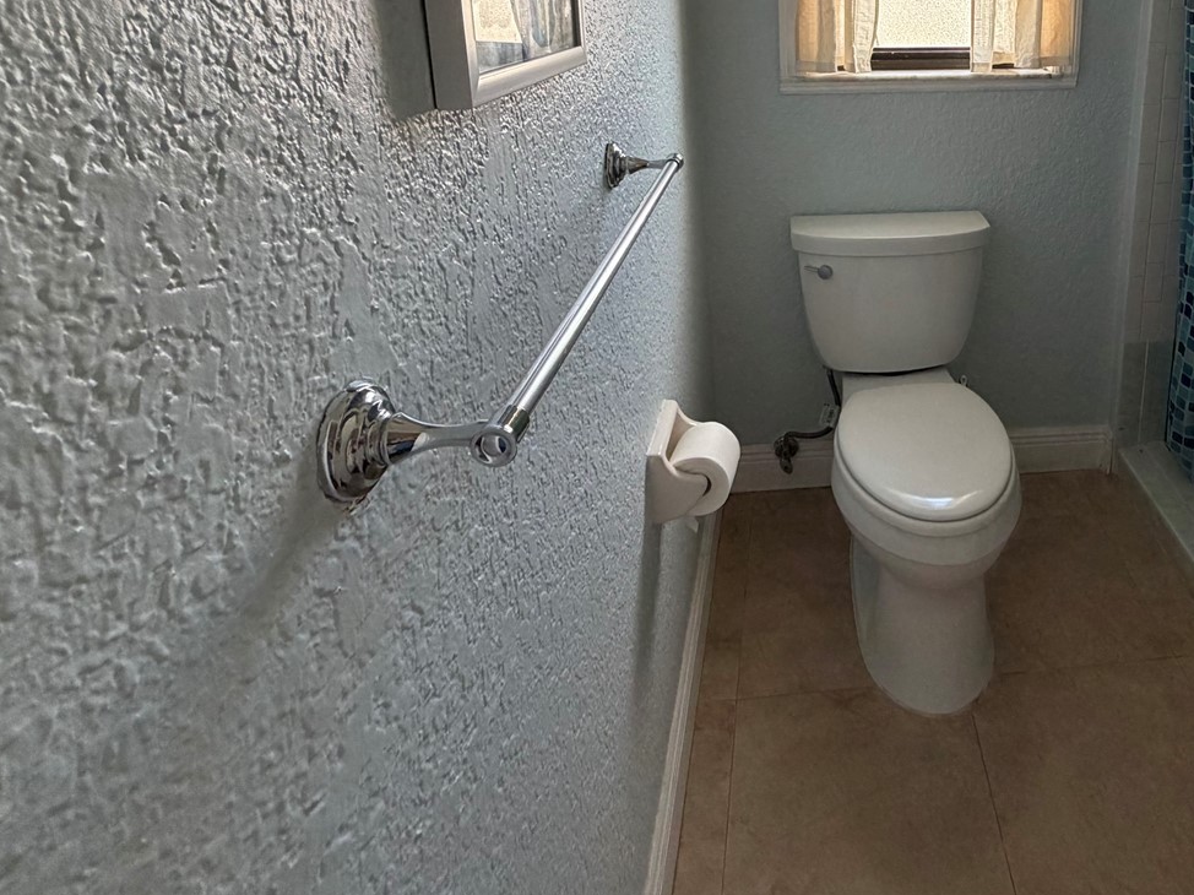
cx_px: 892
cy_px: 167
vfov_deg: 54.4
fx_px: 793
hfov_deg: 69.2
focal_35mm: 23
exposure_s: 1/119
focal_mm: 2.22
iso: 320
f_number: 2.2
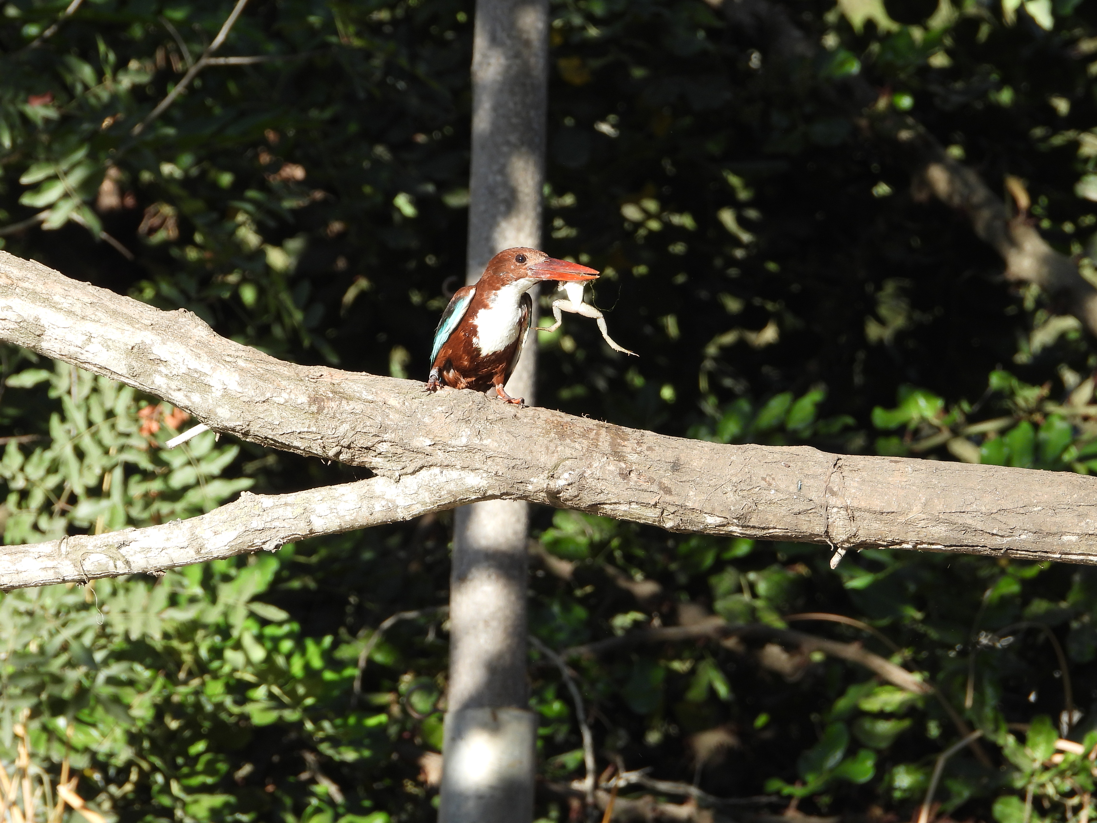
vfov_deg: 2.1
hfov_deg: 2.8
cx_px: 548
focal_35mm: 700
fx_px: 22183
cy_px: 412
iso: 110
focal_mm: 126
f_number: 5
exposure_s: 1/250
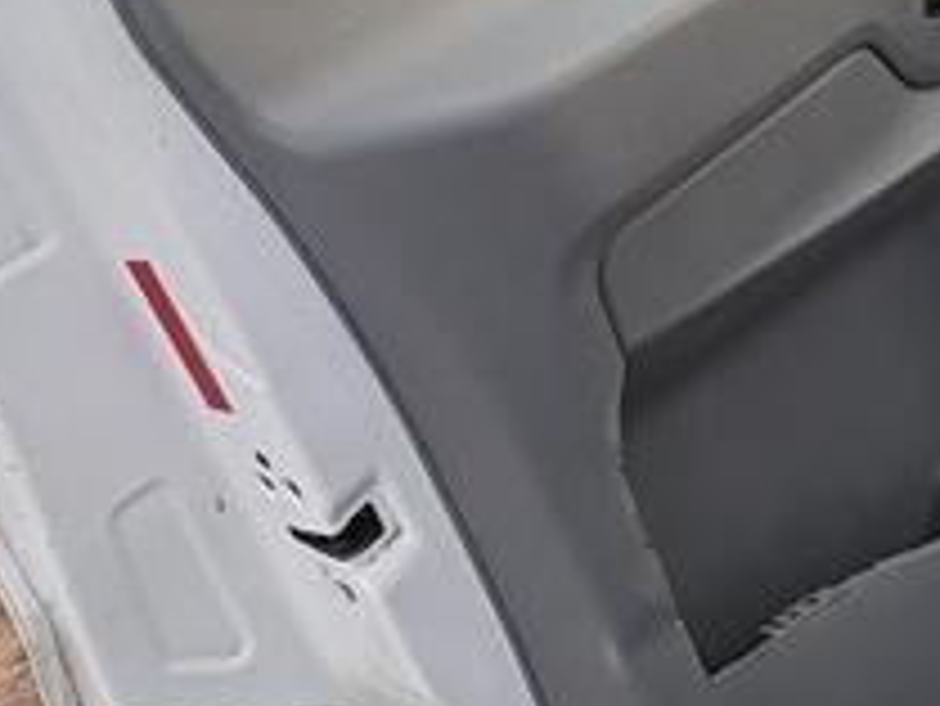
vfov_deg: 22.0
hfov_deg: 31.9
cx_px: 616
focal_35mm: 60
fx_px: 1630
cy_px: -207
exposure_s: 1/178
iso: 40
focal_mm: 2.22
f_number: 2.2
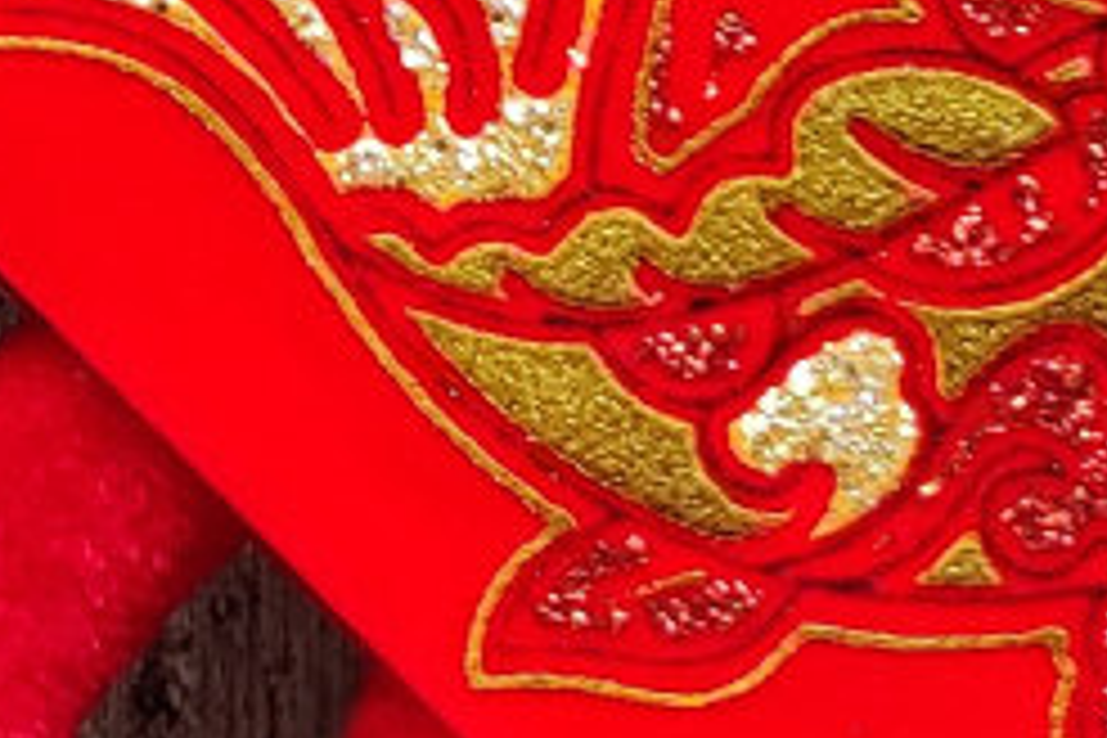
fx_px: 5196
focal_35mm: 169
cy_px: -1116
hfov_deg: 12.0
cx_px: 1233
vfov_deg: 7.5
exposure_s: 1/103
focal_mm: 4.71
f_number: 1.79
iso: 50
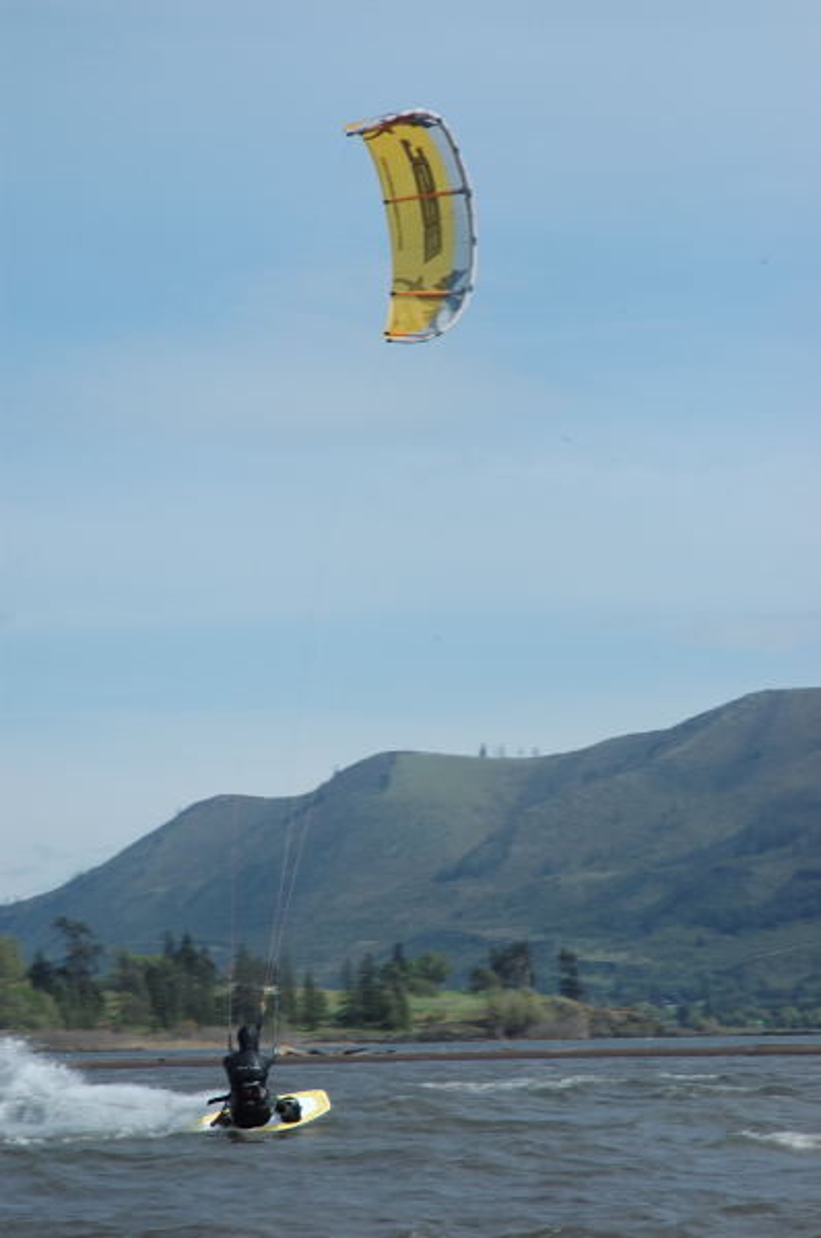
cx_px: 410
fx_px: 3604
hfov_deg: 13.0
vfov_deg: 19.5
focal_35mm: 105
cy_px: 619
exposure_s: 1/250
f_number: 16
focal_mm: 70
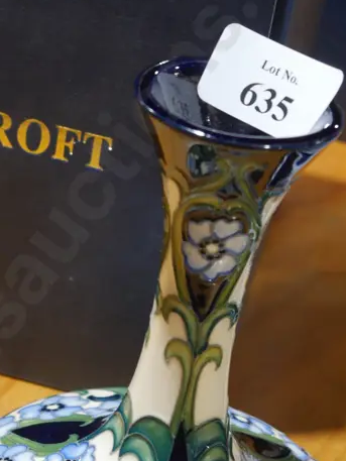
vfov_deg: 17.6
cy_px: 229
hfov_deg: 13.2
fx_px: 1492
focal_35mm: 112
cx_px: 65
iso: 800
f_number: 5.3
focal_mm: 25
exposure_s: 1/60
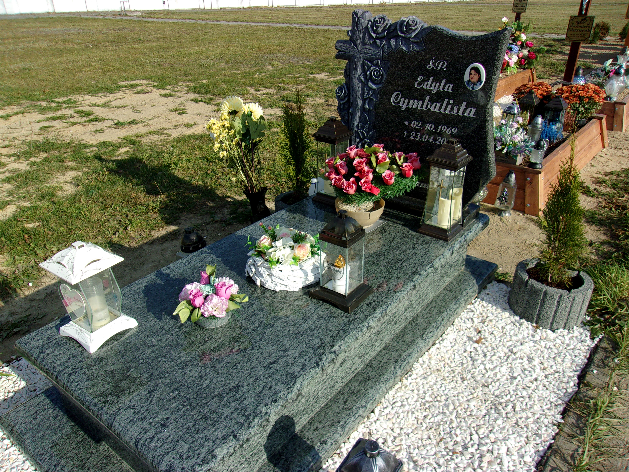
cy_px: 236
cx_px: 314
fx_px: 491
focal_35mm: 27
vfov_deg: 51.4
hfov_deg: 65.3
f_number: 10.4
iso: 80
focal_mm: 4.9
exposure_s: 1/105
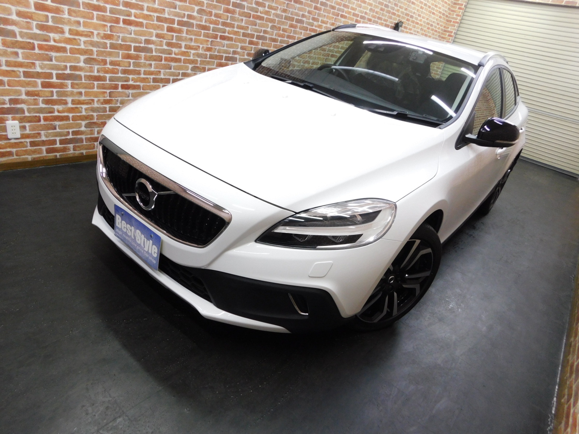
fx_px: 385
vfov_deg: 58.9
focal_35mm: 23
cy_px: 217
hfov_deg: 73.9
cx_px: 290
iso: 220
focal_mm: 4
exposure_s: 1/30
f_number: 3
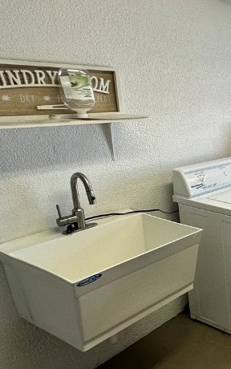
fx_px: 332
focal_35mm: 33
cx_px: 372
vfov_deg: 58.1
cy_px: 174
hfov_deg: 25.2
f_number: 2.2
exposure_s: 1/120
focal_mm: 2.22
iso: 100
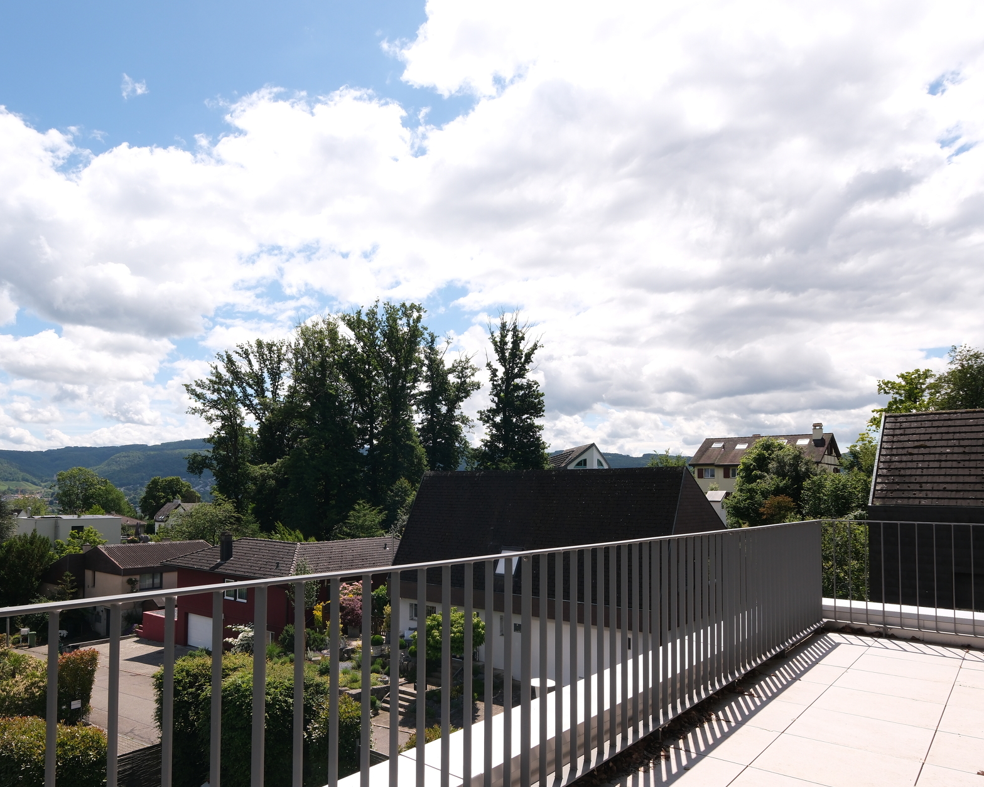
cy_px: 460
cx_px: 409
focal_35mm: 23
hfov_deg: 72.0
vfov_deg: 60.5
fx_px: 670
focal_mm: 10
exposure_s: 1/480
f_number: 7.1
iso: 200
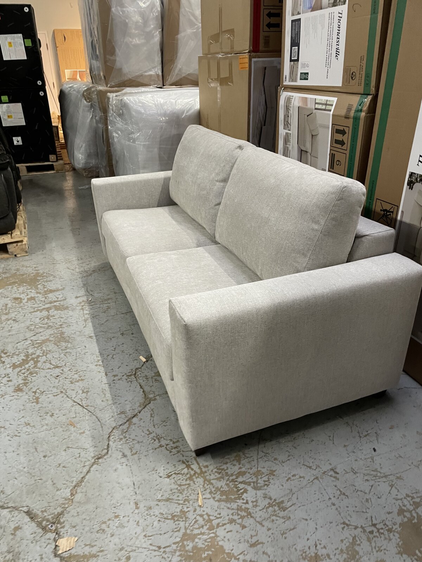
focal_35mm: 26
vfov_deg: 67.3
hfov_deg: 53.1
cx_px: 211
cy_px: 281
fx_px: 423
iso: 250
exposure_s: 1/60
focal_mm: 4.2
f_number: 1.6
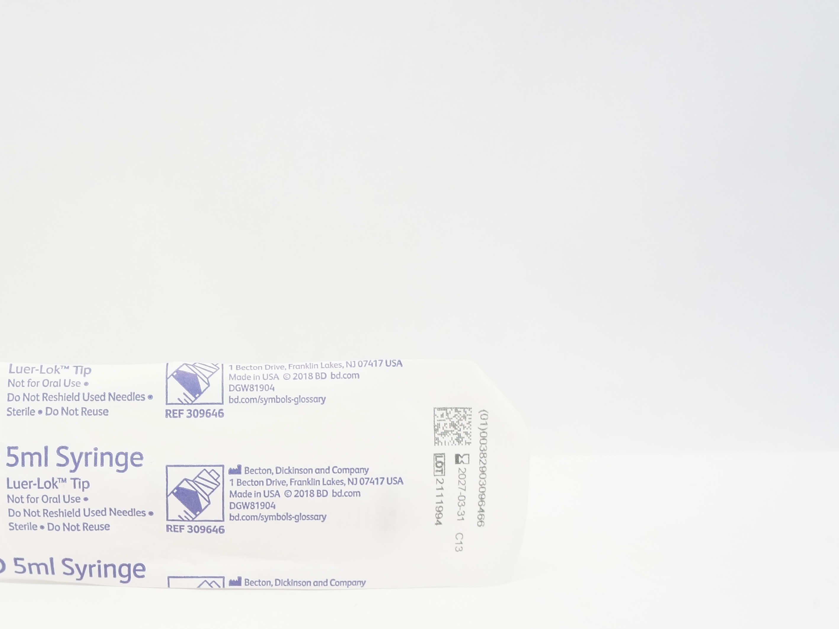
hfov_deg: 40.7
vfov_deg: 31.6
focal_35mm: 45
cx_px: 196
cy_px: 469
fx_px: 1091
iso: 800
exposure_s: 1/60
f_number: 6.3
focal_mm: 18
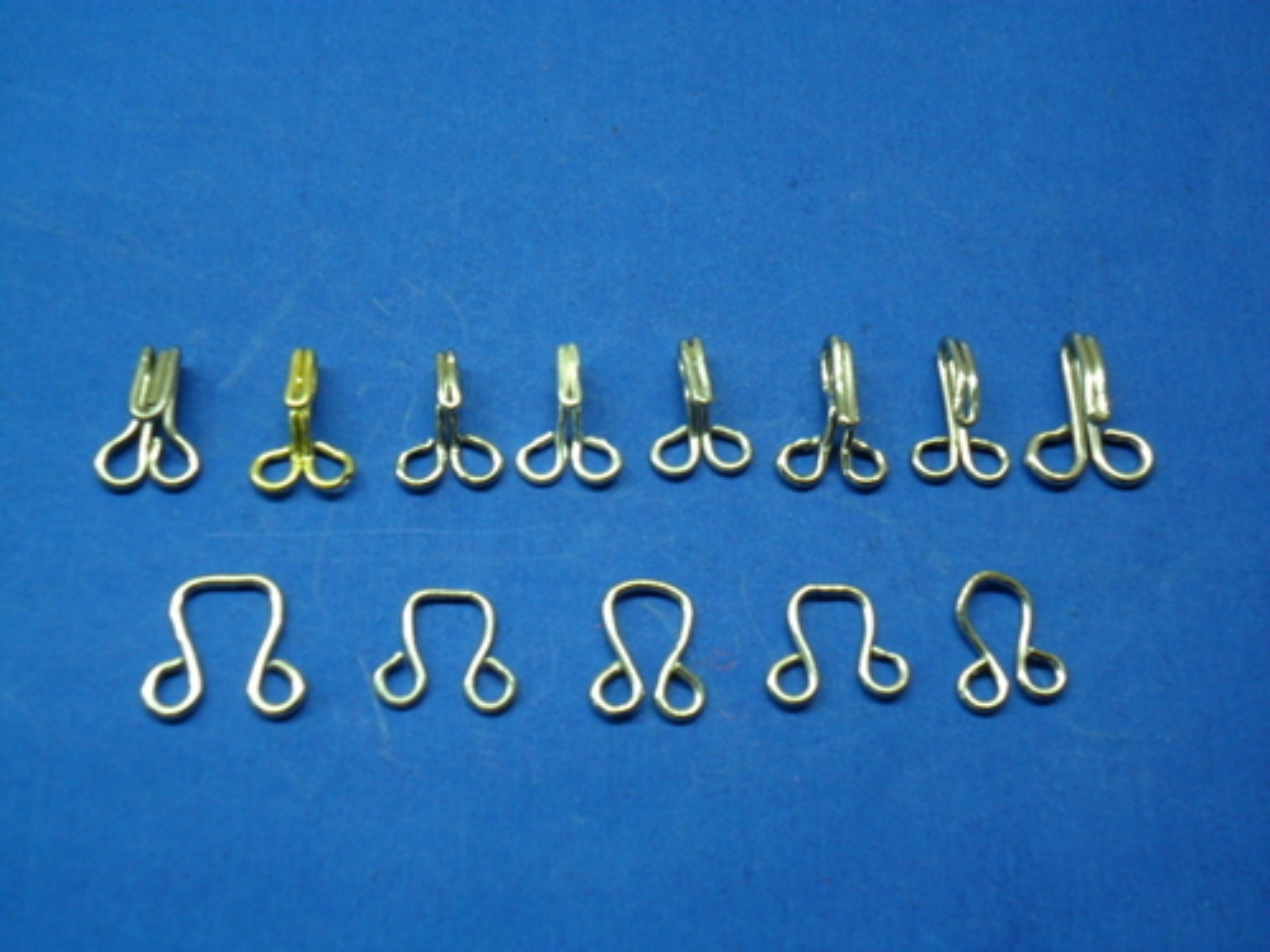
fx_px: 1614
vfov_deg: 32.9
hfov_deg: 42.9
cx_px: 635
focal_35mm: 44
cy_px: 476
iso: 200
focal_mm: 7.8
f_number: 4.5
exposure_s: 1/4
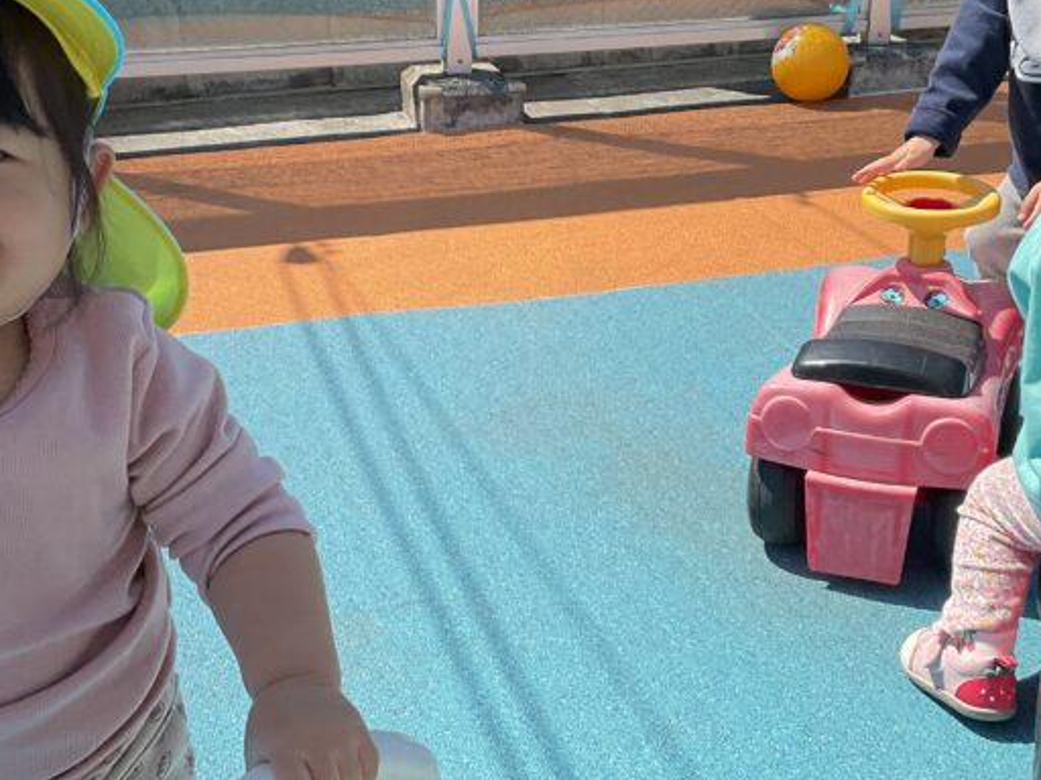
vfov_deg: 25.2
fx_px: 1744
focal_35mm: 58
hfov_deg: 33.2
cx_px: 504
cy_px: 343
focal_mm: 3
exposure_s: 1/1675
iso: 16
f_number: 1.8
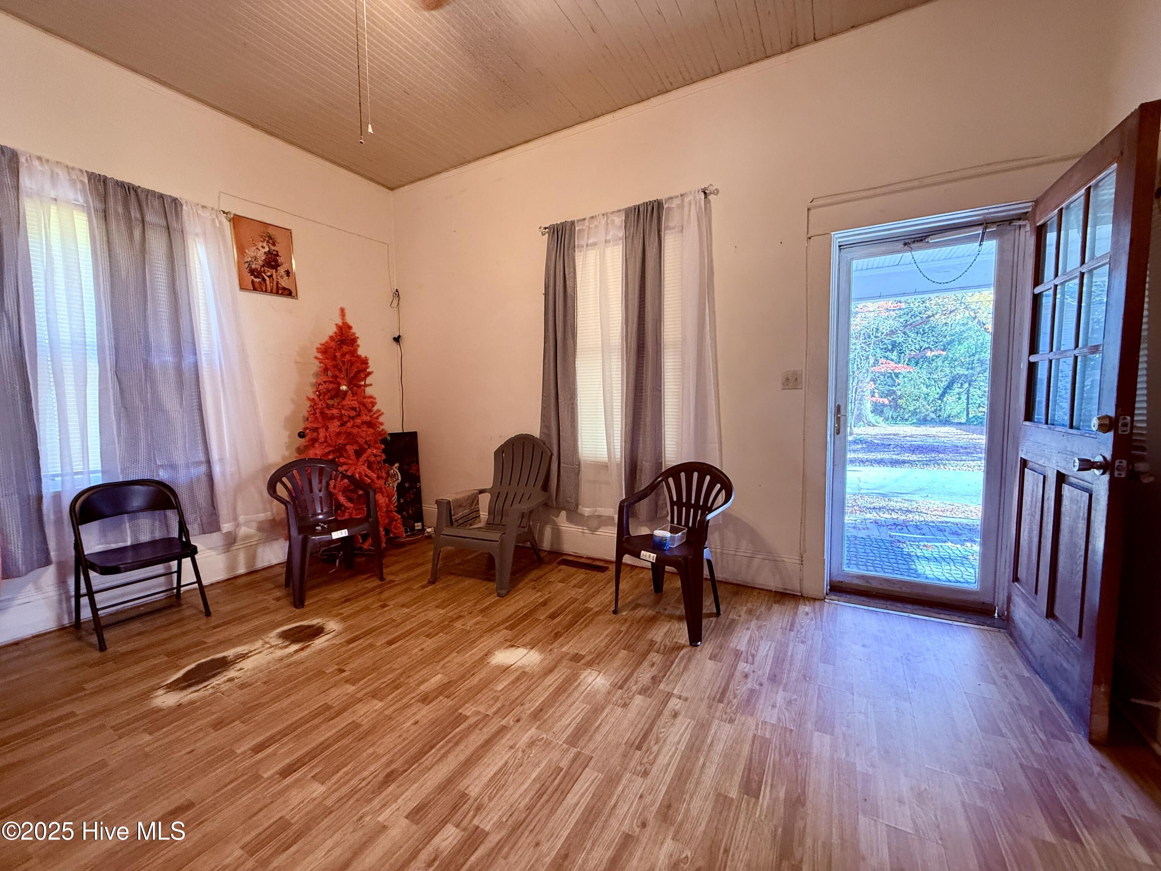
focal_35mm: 14
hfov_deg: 102.1
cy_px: 436
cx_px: 580
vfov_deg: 85.7
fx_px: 470
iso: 400
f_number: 2.2
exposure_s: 1/60
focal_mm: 2.22
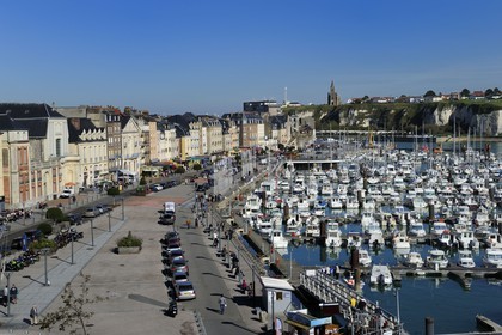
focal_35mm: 56
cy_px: 168
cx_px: 251
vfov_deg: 24.2
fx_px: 781
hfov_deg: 35.6
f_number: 16
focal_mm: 56
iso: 200
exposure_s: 1/200
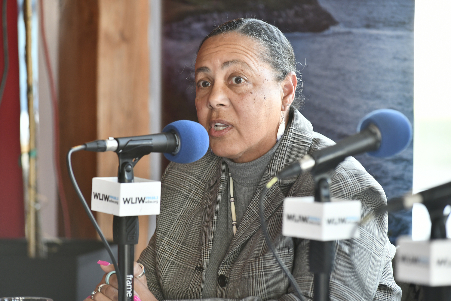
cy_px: 150
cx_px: 226
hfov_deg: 10.3
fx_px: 2505
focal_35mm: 200
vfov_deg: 6.9
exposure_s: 1/160
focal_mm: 200
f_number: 6.3
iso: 1250
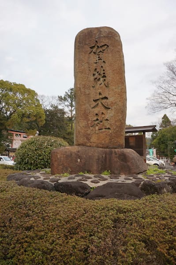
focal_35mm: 32
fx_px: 231
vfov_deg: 59.5
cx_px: 88
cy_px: 132
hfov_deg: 41.6
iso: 100
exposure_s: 1/100
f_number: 7.1
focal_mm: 21
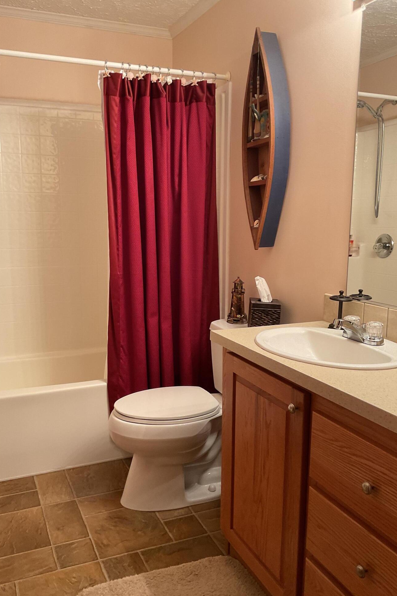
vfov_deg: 60.3
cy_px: 296
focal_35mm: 31
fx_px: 513
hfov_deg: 42.2
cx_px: 172
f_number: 1.8
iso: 80
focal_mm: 3
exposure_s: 1/60
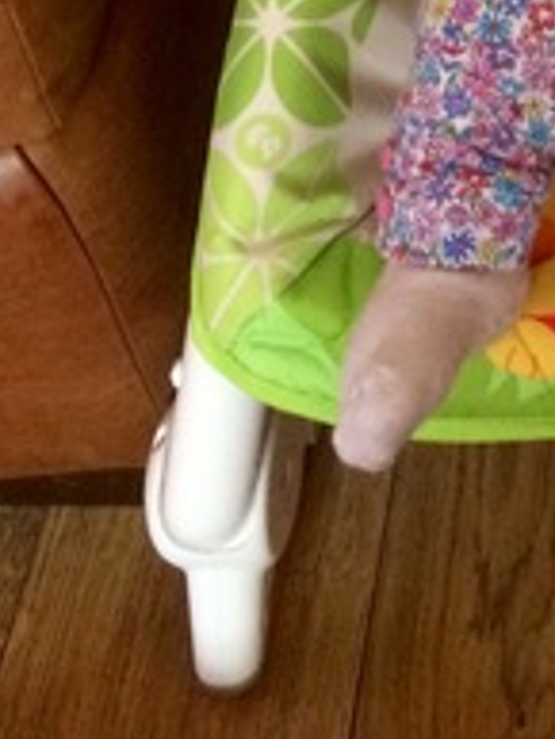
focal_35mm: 90
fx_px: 1922
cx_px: 746
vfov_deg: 20.2
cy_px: -172
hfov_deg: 15.5
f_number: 2.2
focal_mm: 4.15
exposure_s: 1/20
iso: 320
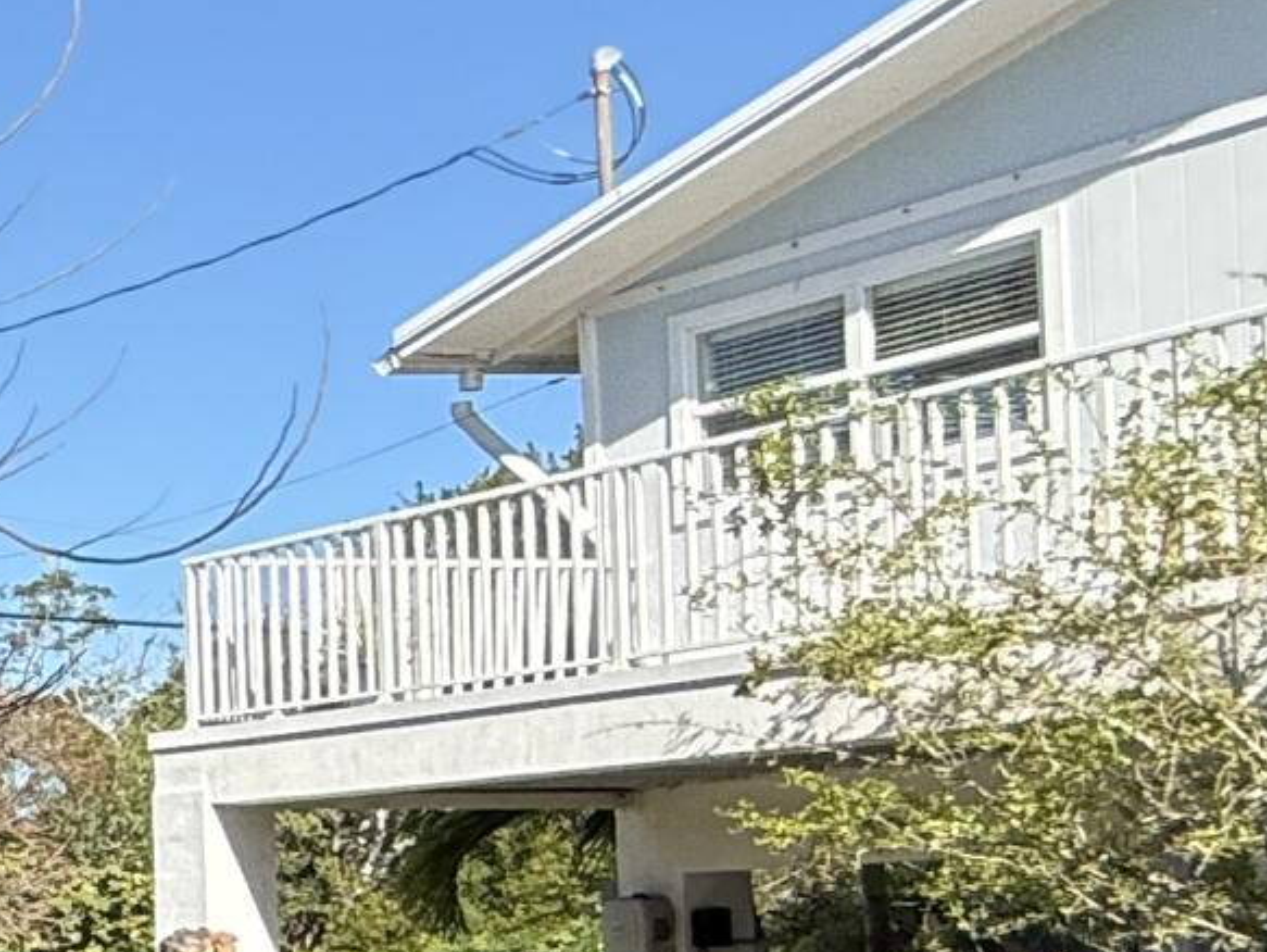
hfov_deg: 16.5
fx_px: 2637
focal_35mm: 72
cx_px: -1539
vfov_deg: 20.0
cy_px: 891
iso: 50
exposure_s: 1/1211
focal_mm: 2.22
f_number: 2.2
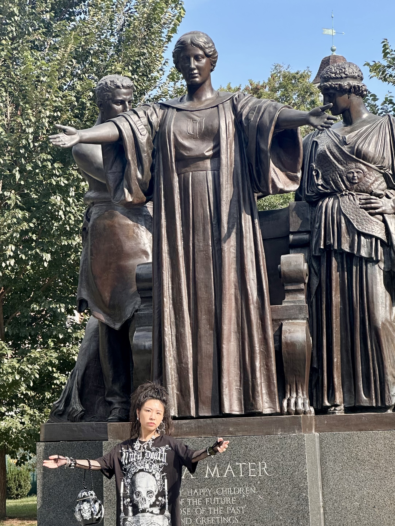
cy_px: 263
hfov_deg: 19.1
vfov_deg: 25.3
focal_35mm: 77
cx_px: 198
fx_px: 1171
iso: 32
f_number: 2.8
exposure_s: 1/332
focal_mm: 9
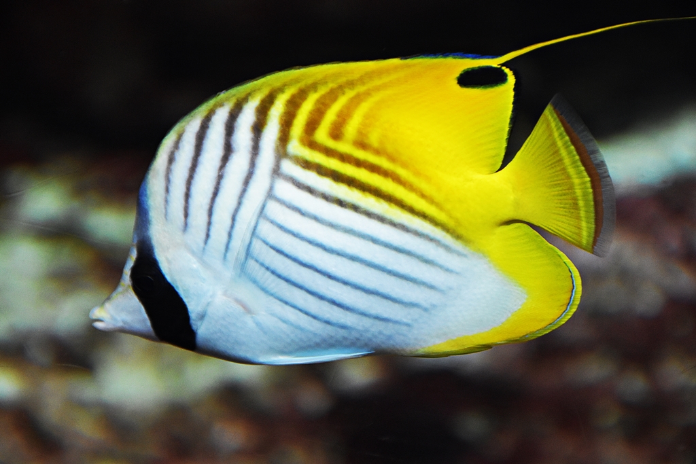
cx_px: 348
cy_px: 232
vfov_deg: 9.2
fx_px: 2900
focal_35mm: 150
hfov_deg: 13.7
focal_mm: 100
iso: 2800
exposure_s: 1/125
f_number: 5.6
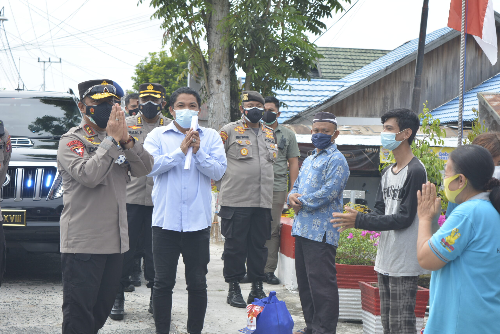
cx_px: 250
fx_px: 1146
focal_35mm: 82
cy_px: 167
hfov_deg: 24.6
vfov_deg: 16.6
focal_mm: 55
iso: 200
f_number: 5.6
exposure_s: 1/320
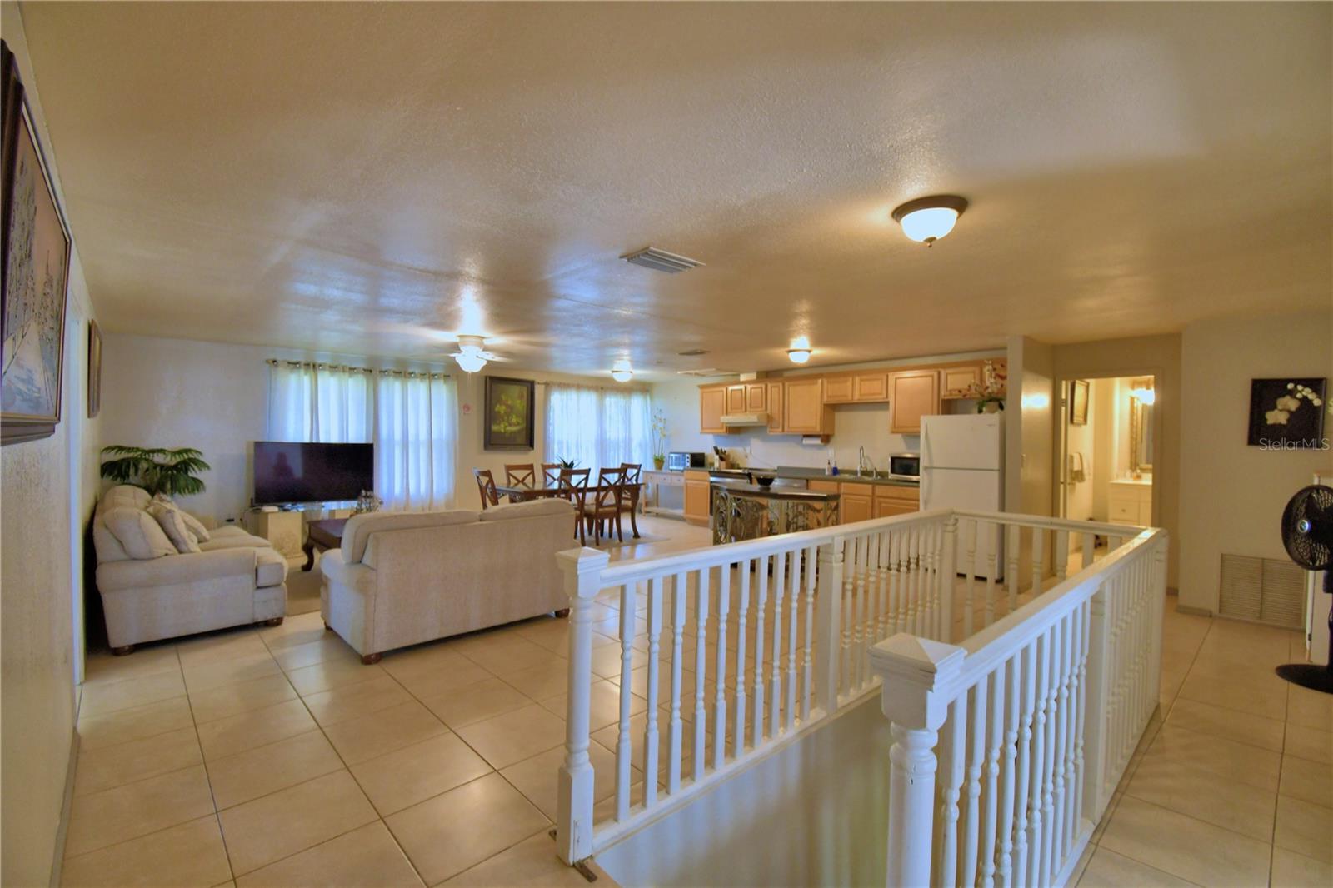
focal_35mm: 15
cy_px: 444
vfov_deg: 77.3
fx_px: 555
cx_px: 666
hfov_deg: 100.4
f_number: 4.5
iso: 560
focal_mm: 10
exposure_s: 1/30
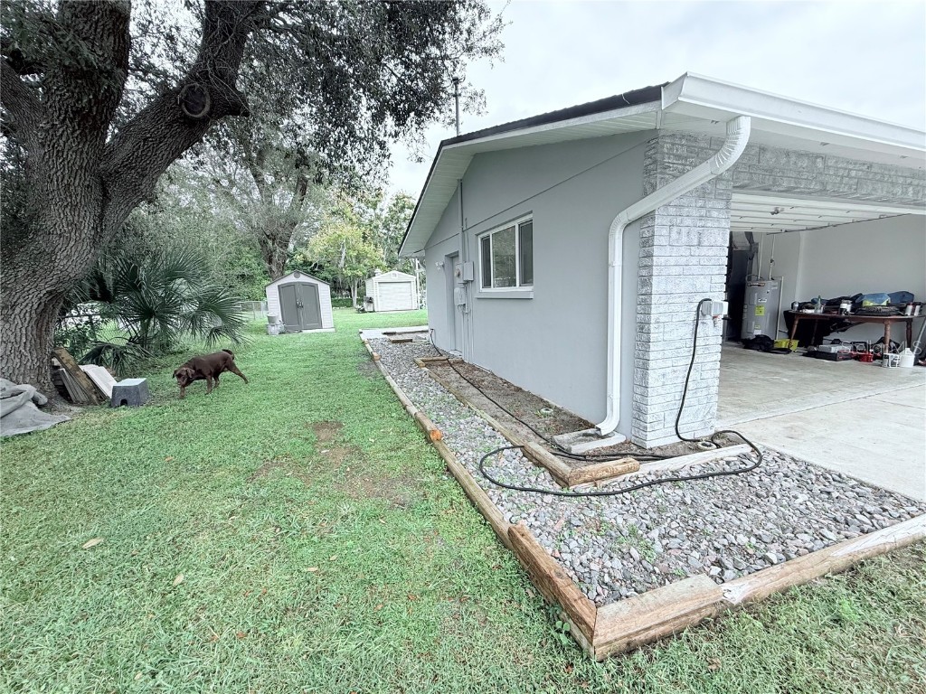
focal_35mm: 14
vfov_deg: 85.7
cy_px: 347
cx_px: 463
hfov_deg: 102.1
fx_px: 375
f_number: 2.2
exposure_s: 1/585
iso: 64
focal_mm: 2.22
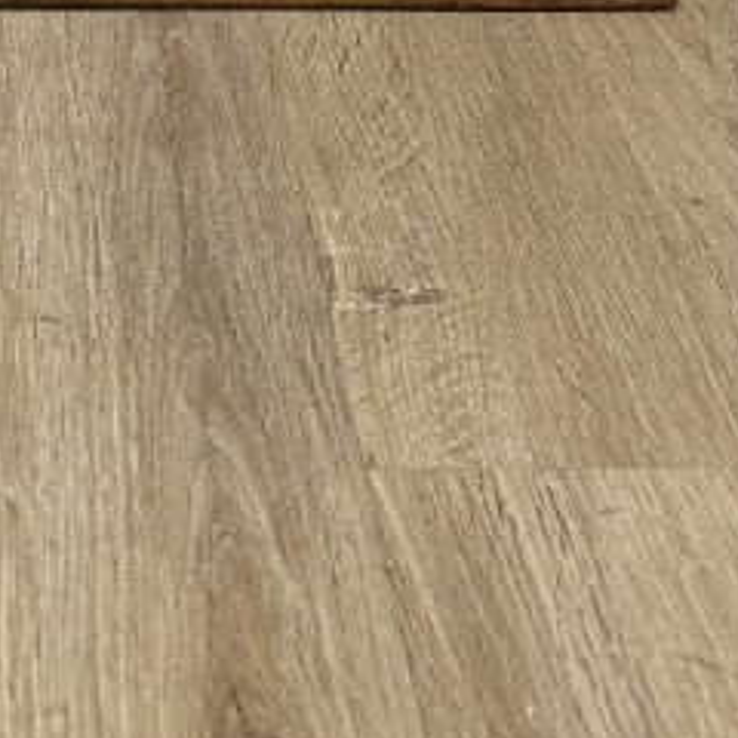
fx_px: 2557
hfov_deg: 16.0
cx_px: -52
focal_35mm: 106
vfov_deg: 13.4
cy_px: -867
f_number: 1.8
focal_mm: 6.9
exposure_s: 1/100
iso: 160
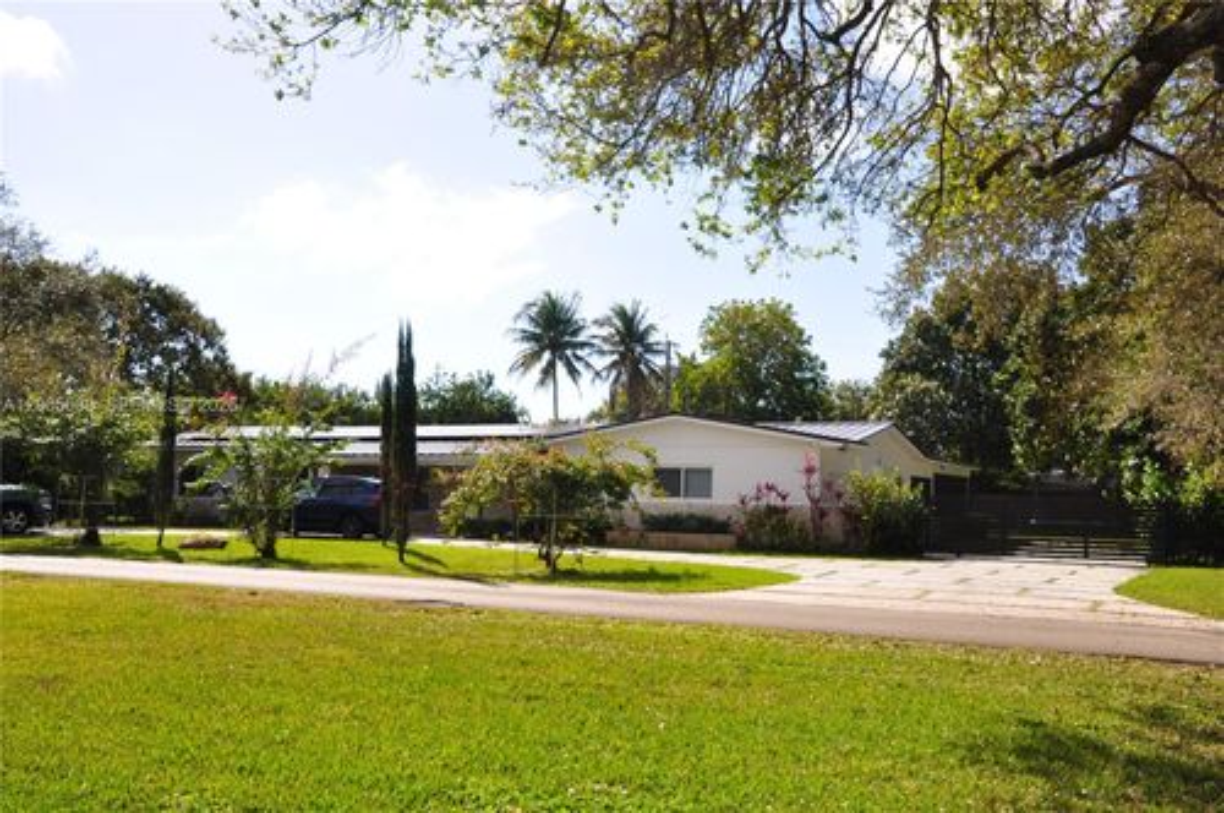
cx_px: 612
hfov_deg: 57.3
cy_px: 406
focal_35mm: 33
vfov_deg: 39.9
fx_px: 1121
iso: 200
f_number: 11
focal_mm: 22
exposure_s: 1/400
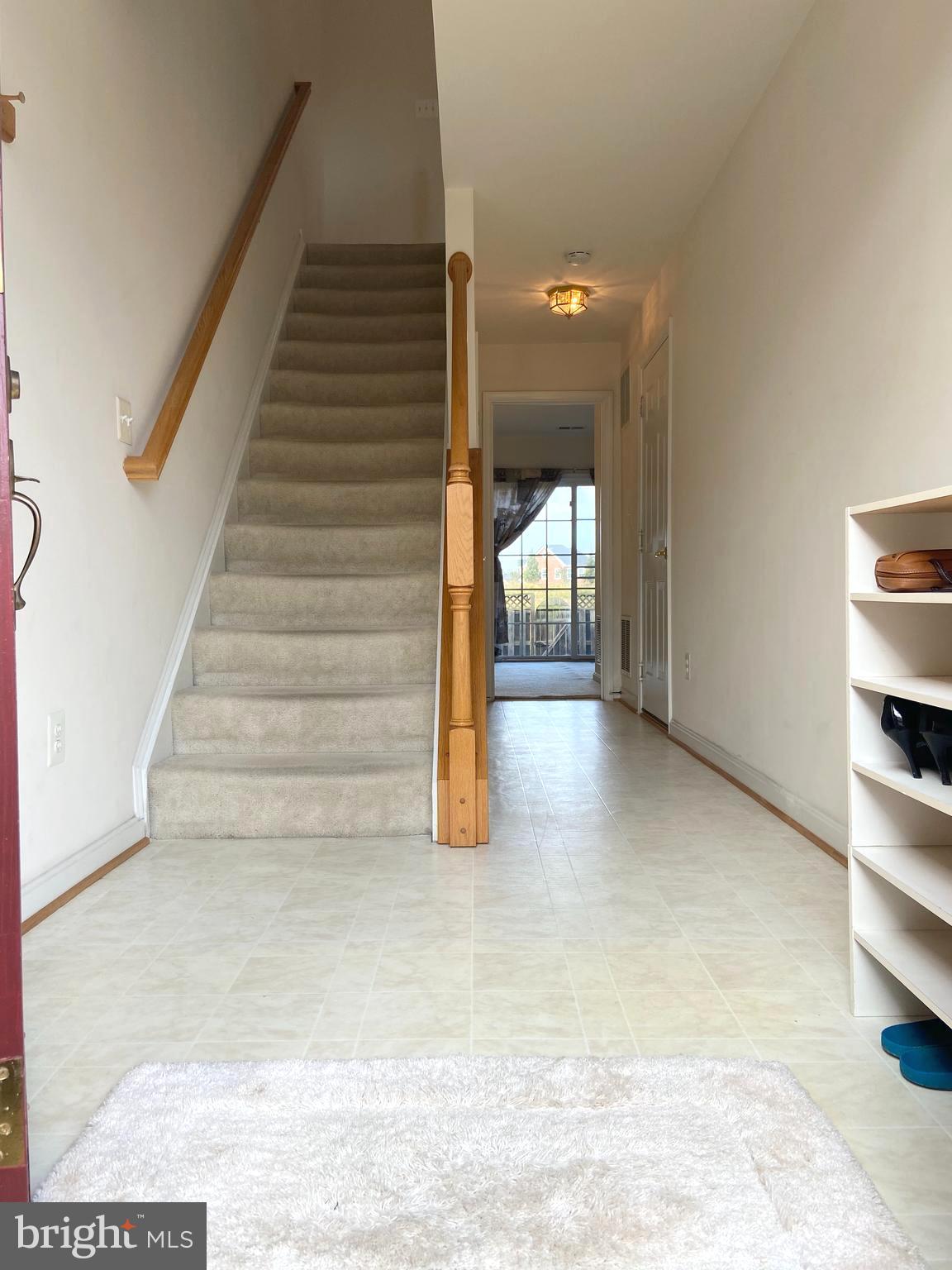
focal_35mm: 26
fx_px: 953
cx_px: 476
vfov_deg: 67.3
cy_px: 635
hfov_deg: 53.1
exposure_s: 1/273
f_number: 1.8
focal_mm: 4.25
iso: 32
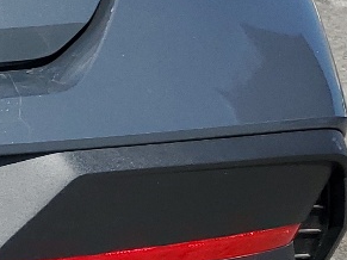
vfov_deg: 10.4
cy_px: 146
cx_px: -507
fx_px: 1433
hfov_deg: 11.3
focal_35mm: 143
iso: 50
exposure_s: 1/2500
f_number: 1.5
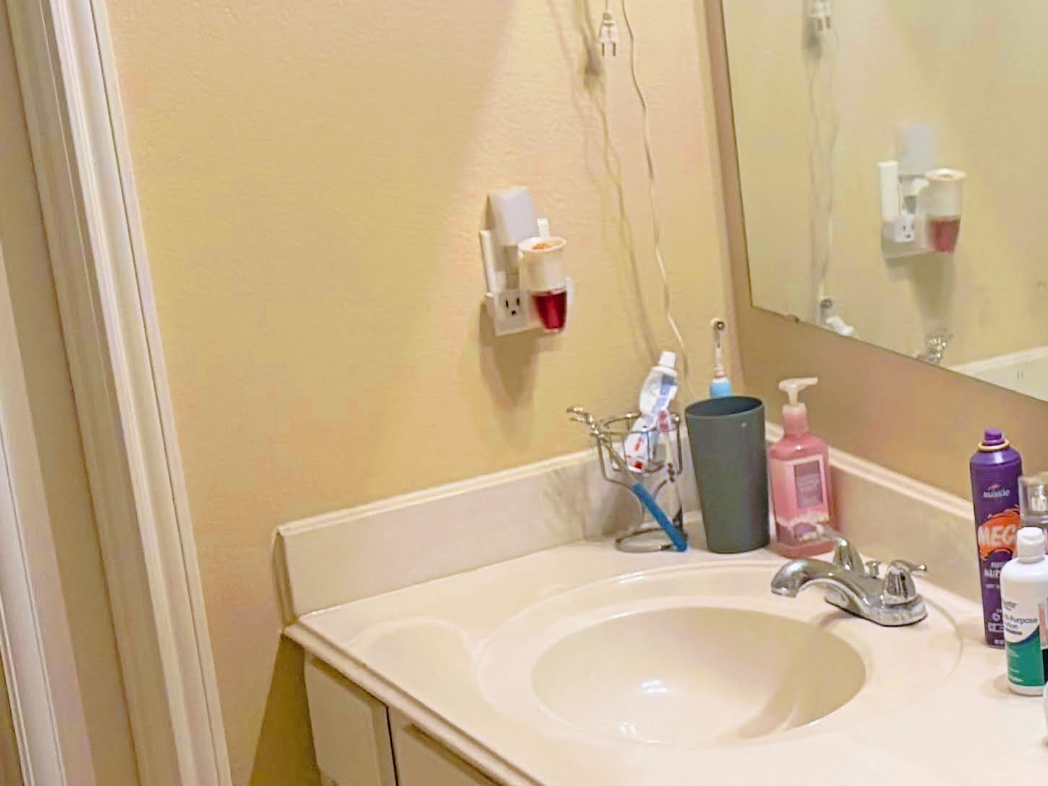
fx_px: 2513
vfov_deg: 17.7
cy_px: 285
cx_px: 1544
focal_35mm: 83
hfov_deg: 20.4
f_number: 1.6
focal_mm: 5.96
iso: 400
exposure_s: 1/60
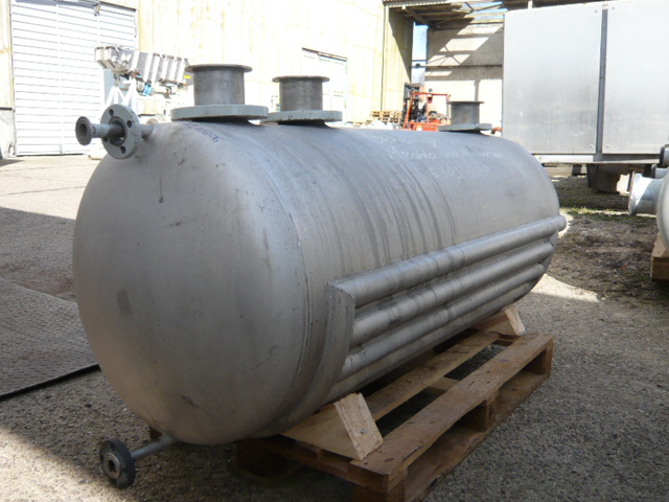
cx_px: 334
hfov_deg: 58.4
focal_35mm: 31
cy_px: 251
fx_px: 599
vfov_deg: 45.4
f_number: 2.8
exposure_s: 1/500
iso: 100
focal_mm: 4.6
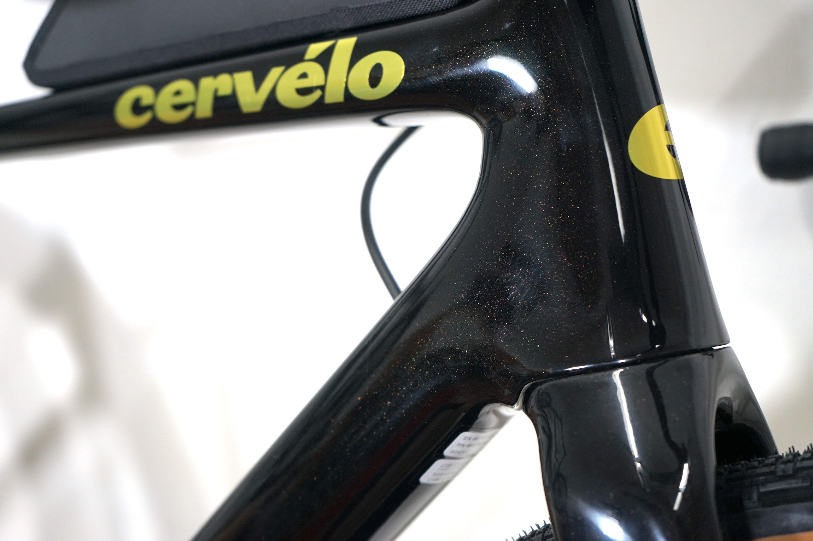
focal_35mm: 49
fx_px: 1106
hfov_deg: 40.4
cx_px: 406
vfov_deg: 27.5
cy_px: 270
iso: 400
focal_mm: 49
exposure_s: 1/60
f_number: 4.5
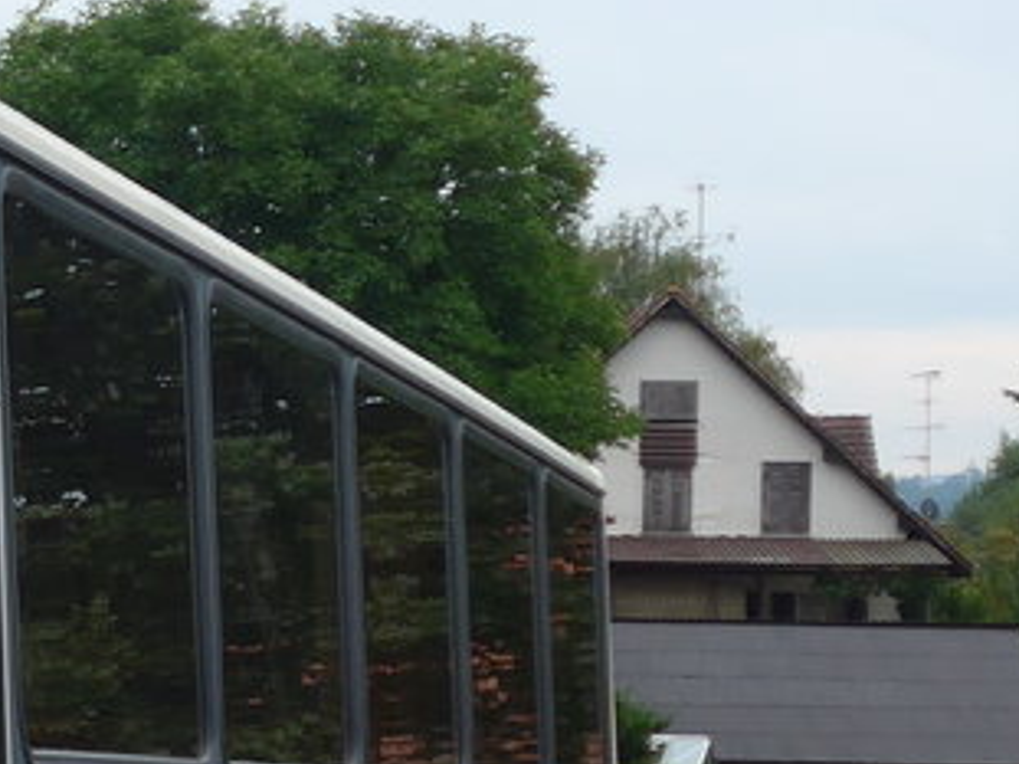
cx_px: -721
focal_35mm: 170
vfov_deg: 8.7
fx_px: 5002
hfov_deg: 11.0
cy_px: 682
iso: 80
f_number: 2.8
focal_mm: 9
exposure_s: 1/500
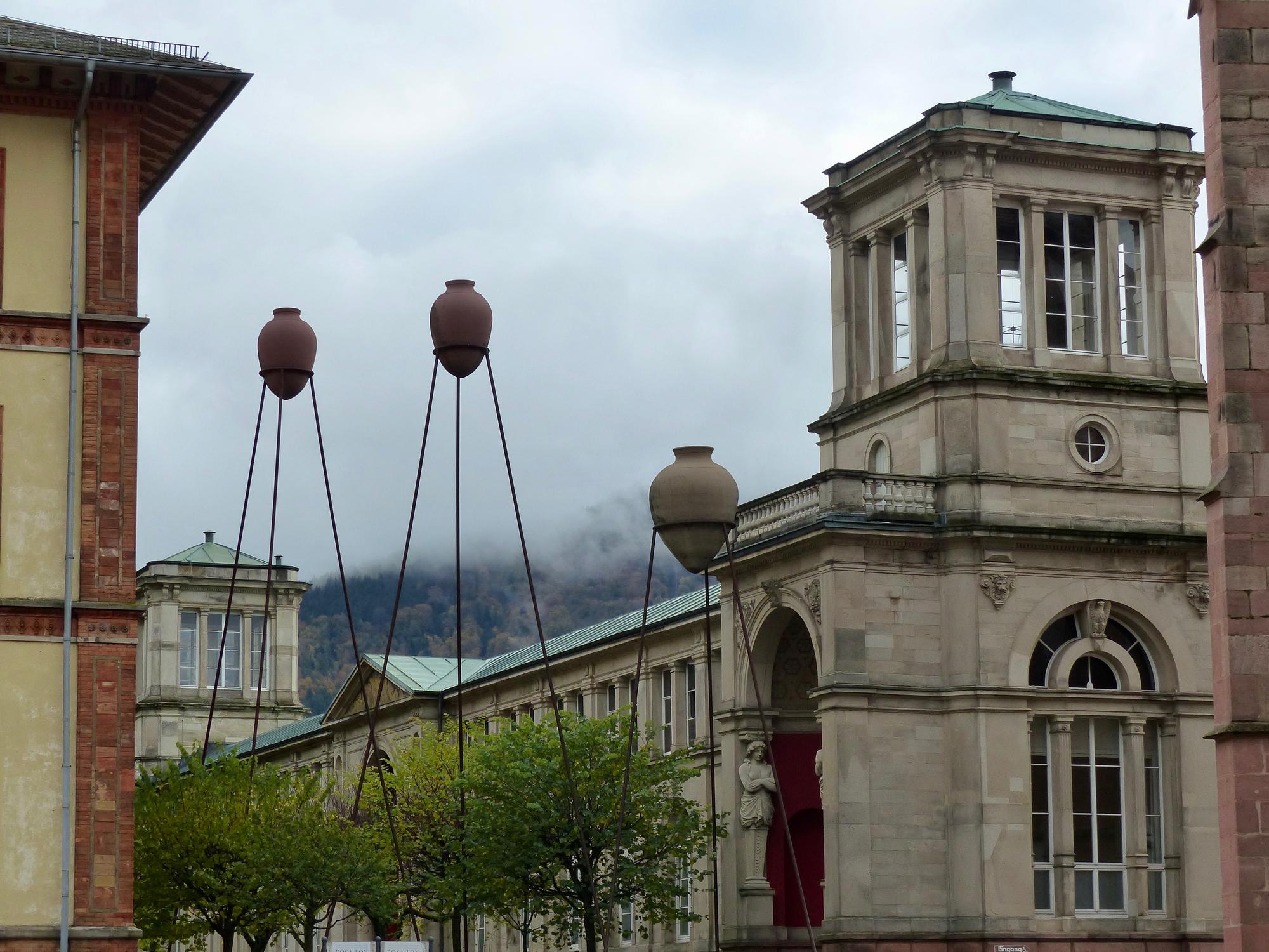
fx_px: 3153
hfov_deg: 22.8
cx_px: 634
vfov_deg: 17.2
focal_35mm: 86
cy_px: 476
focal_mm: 15.5
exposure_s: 1/400
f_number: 4
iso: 160
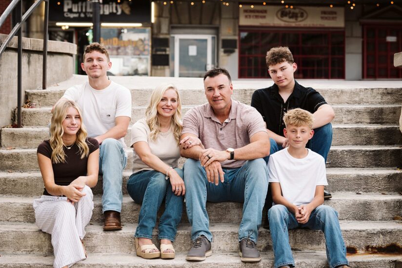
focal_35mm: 87
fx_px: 972
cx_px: 183
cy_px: 136
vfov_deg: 15.7
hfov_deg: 23.4
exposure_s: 1/500
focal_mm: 70
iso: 400
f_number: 4
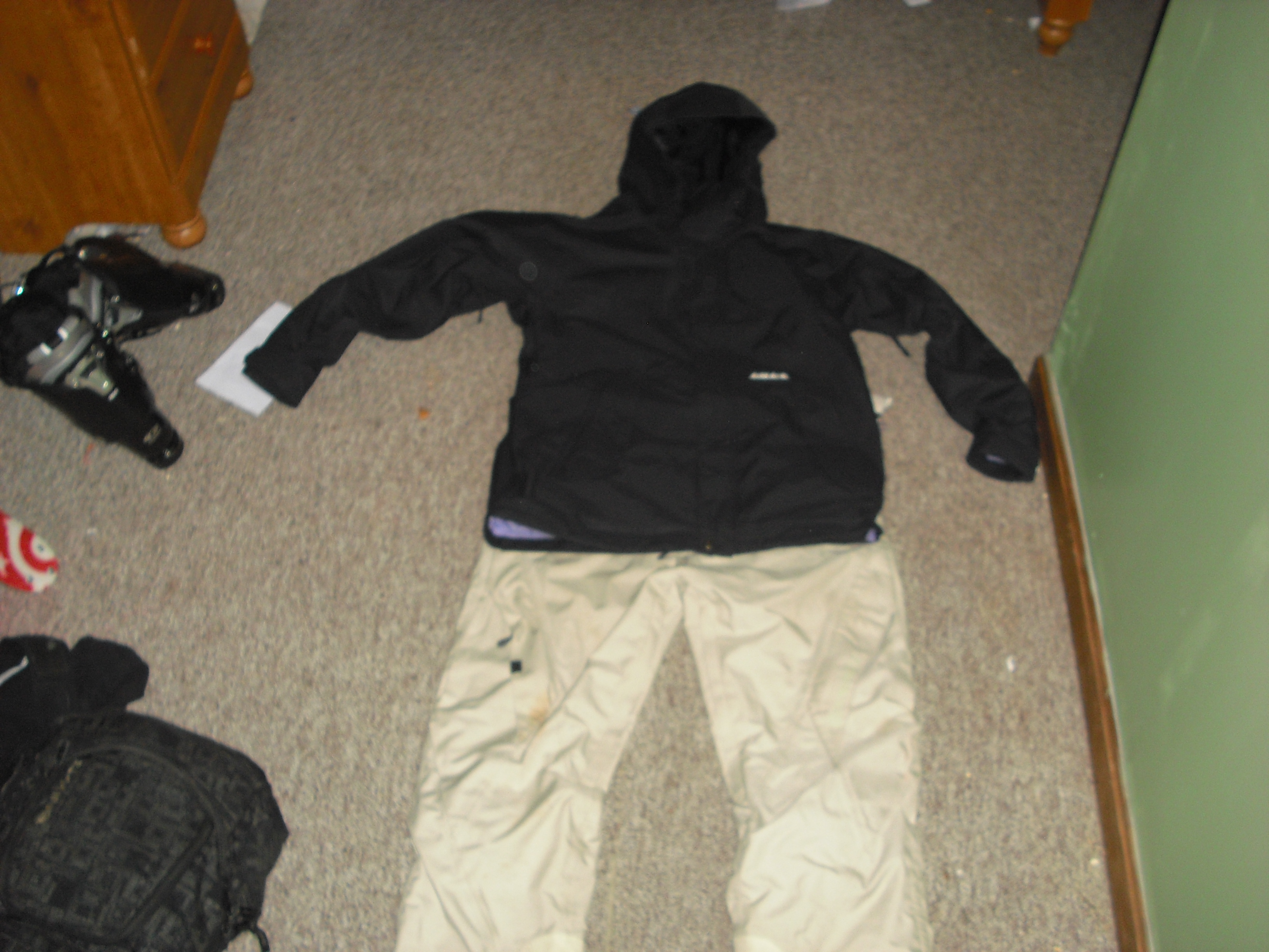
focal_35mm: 38
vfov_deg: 37.7
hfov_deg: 49.0
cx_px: 634
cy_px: 476
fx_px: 1393
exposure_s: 1/60
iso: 200
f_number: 2.8
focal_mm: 6.2
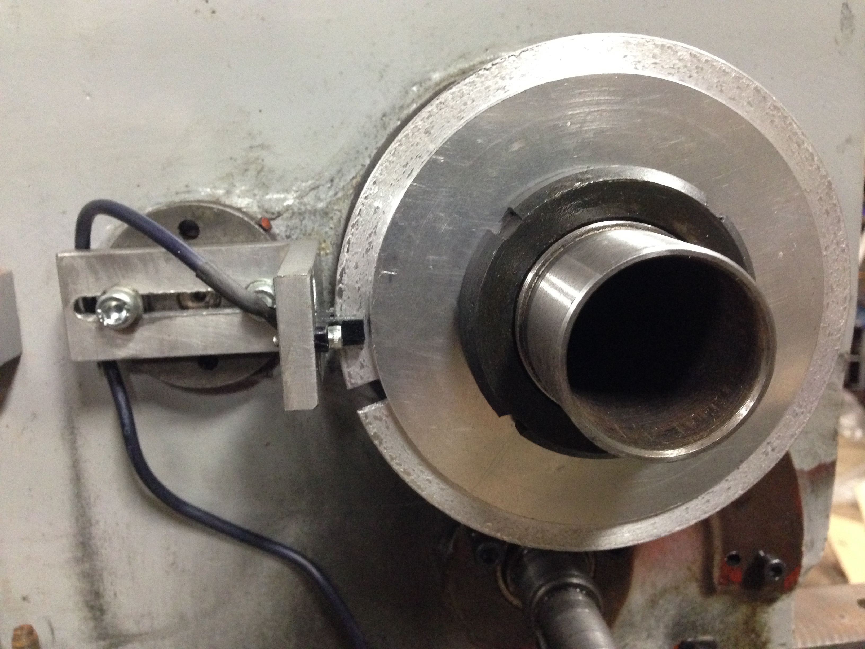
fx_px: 825
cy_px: 324
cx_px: 432
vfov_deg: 42.9
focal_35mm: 33
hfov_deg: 55.4
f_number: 2.4
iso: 400
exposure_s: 1/15
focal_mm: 4.12
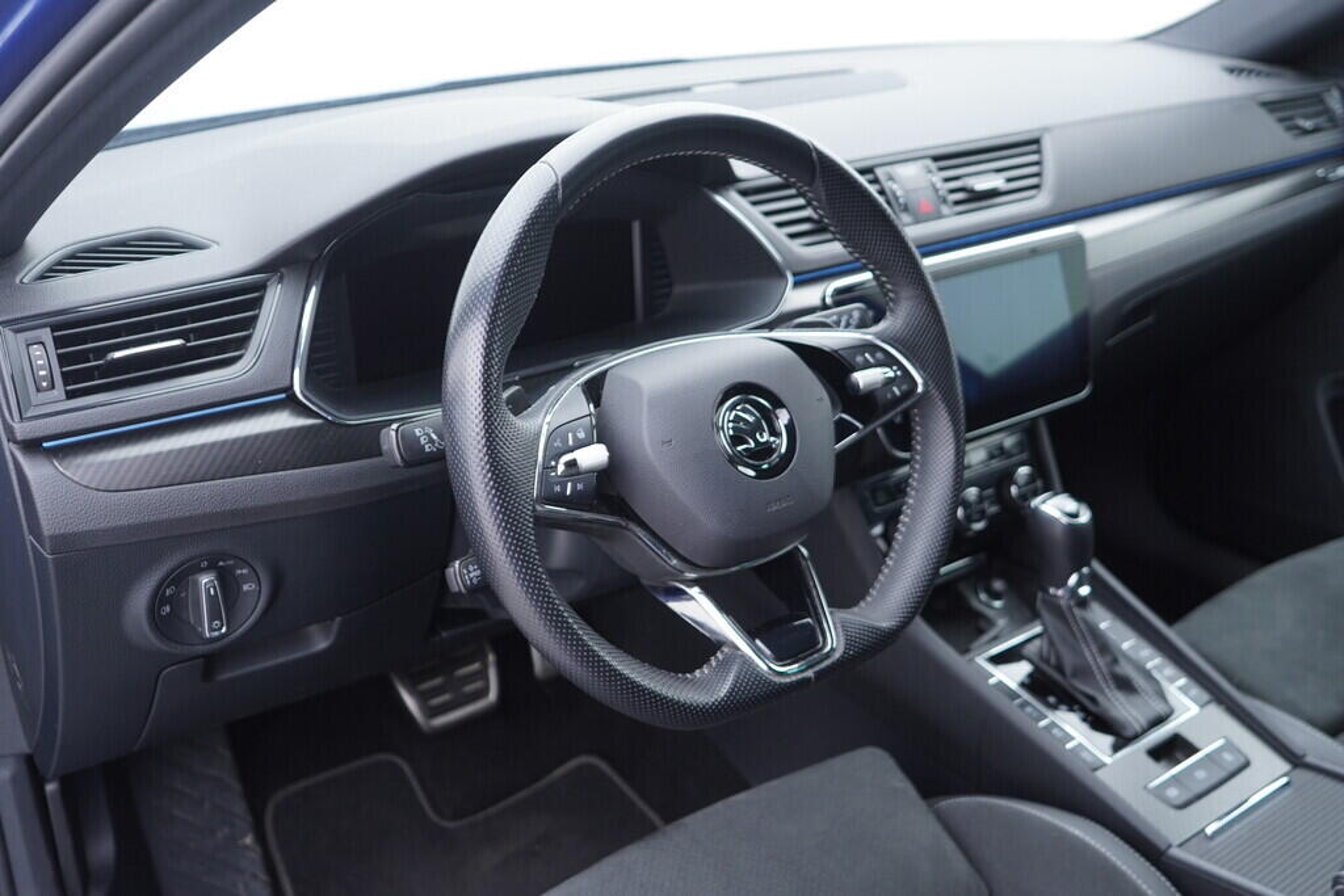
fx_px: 1344
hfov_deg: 53.1
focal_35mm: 36
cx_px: 672
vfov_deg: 36.9
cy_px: 448
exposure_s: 1/40
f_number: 2.8
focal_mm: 24
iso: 320
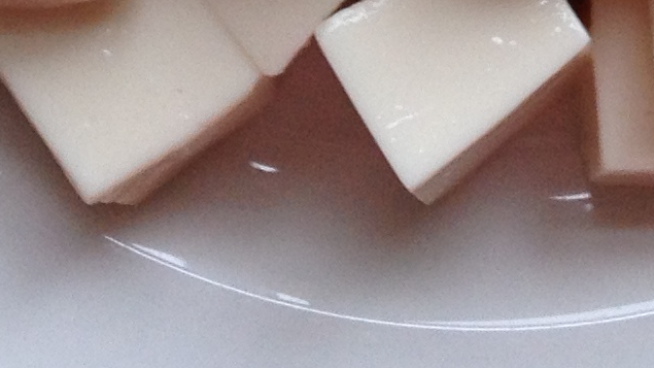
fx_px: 3398
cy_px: -505
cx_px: 549
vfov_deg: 5.9
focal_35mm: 196
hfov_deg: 10.9
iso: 64
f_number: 2.4
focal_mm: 4.28
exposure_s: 1/40
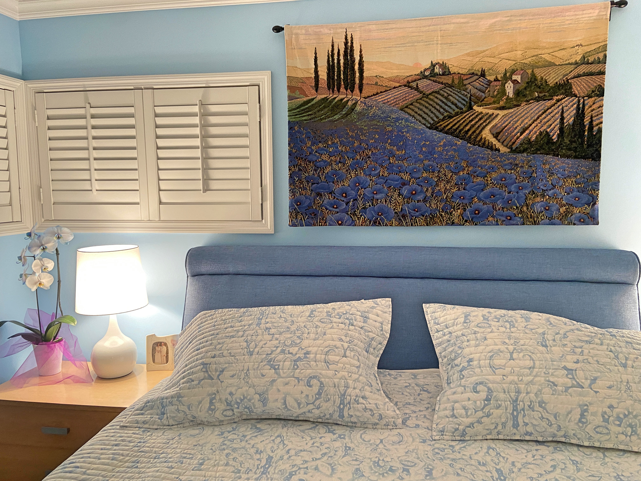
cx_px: 320
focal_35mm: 26
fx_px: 481
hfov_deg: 67.3
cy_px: 240
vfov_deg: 53.1
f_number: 1.8
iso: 160
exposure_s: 1/60
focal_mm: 4.25
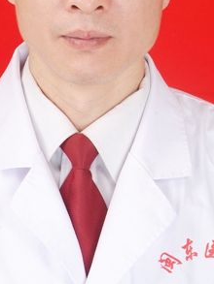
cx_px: 91
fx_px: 1993
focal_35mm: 242
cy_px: 53
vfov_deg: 8.2
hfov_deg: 6.1
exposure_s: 1/90
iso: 100
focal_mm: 85
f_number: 11
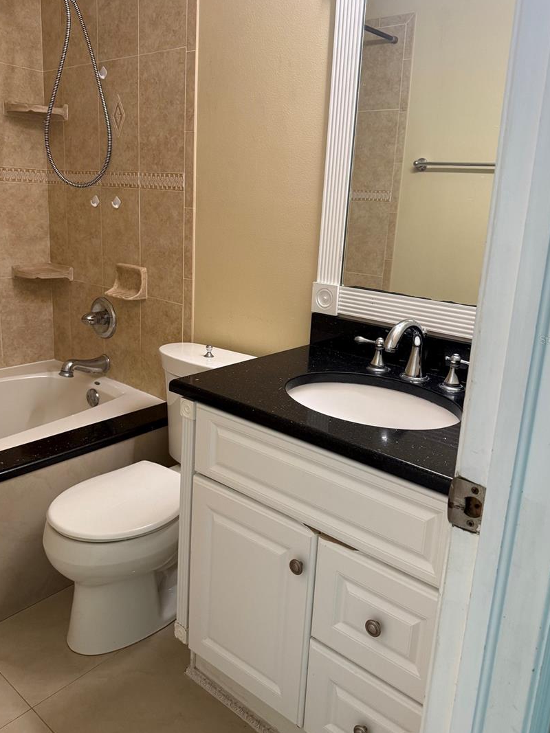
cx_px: 279
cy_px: 339
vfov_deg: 65.2
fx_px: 572
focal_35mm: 27
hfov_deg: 51.3
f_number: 1.78
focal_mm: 6.76
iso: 250
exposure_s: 1/60
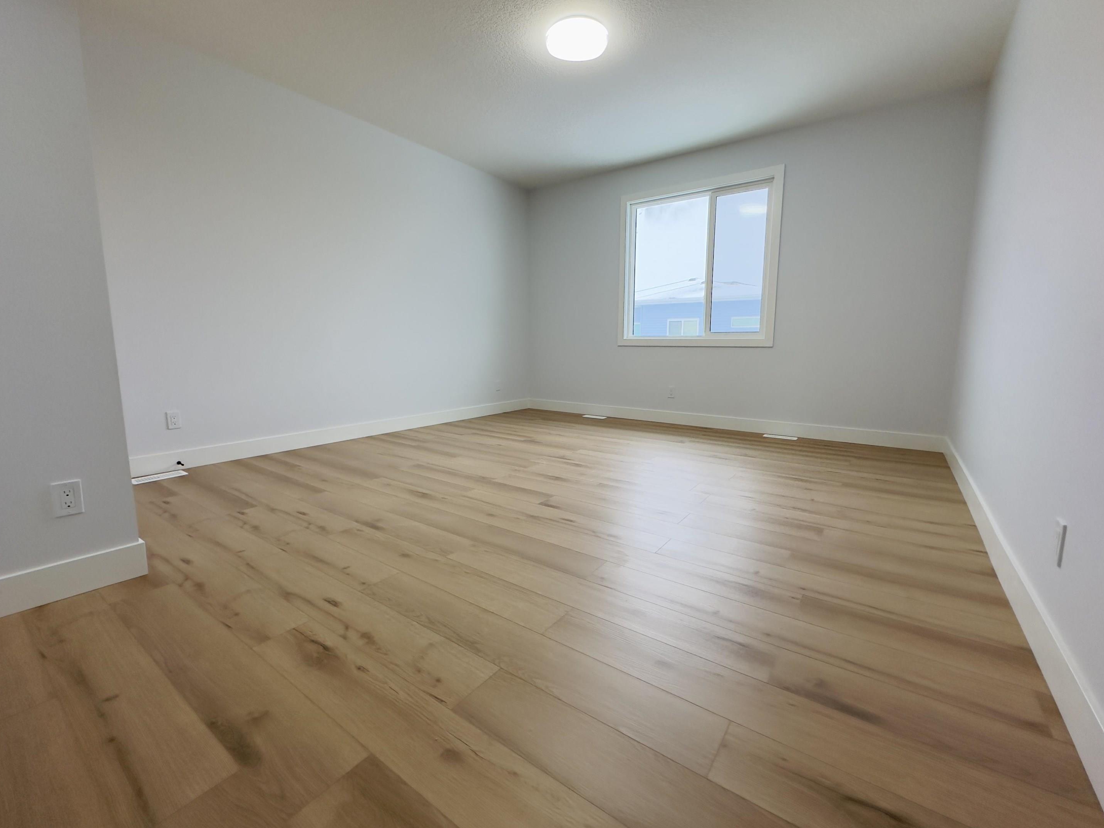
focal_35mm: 15
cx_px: 543
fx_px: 478
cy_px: 406
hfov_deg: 98.2
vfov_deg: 81.7
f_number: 2.2
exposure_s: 1/120
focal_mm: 2.22
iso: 125
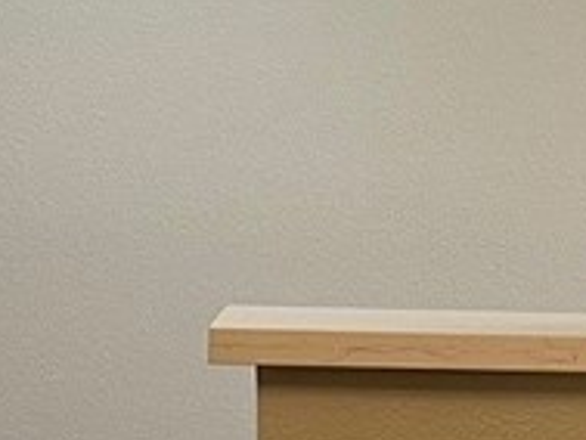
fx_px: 2388
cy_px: 332
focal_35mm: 141
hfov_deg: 13.9
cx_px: 530
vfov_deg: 10.5
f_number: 1.6
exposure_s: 1/60
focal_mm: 5.1
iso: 160
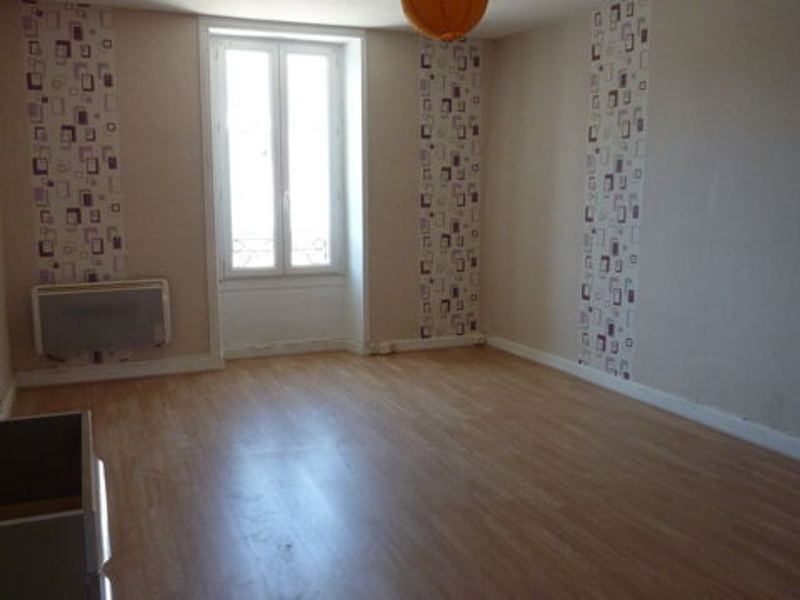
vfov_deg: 46.8
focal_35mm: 30
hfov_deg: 60.0
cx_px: 400
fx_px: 693
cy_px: 300
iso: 200
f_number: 3.4
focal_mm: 5
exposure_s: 1/30
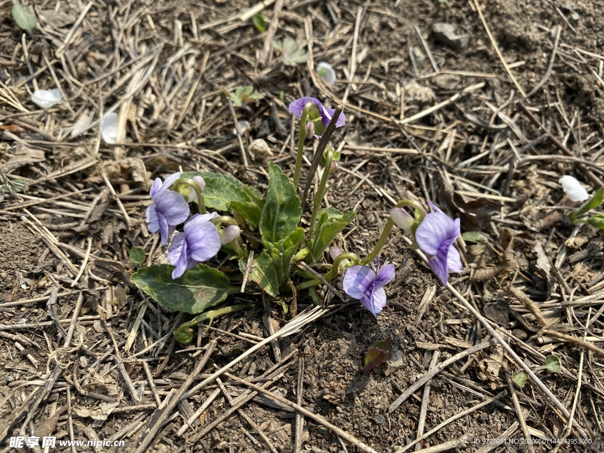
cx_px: 302
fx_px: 454
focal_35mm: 26
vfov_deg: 53.1
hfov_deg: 67.3
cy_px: 226
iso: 32
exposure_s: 1/1681
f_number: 1.8
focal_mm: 4.25
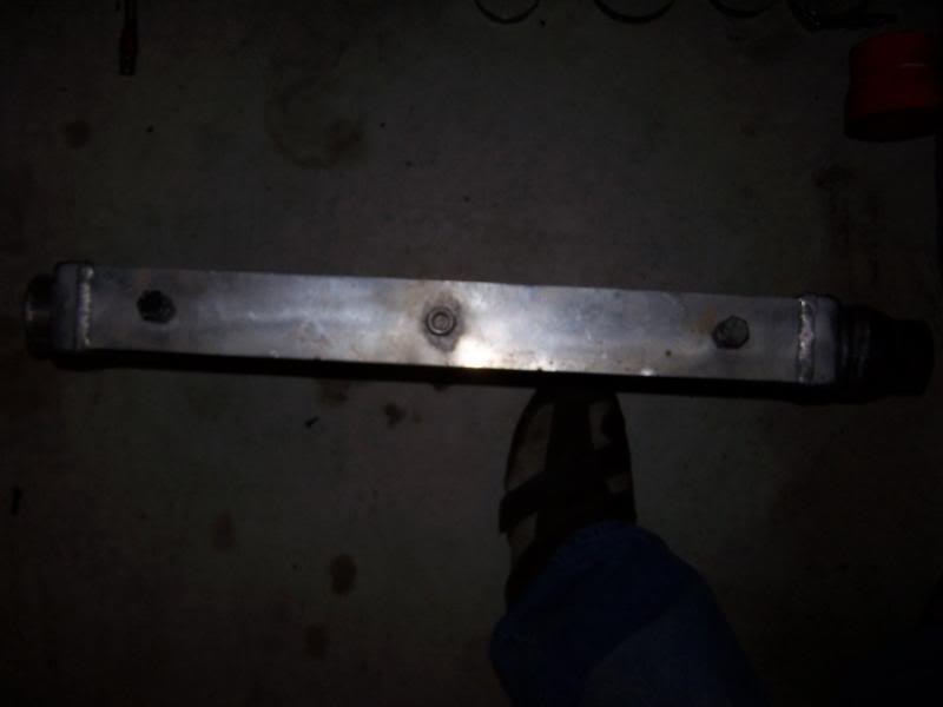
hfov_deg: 49.0
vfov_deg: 37.7
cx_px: 472
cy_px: 354
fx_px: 1035
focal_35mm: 38
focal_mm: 6.3
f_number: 2.8
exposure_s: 1/60
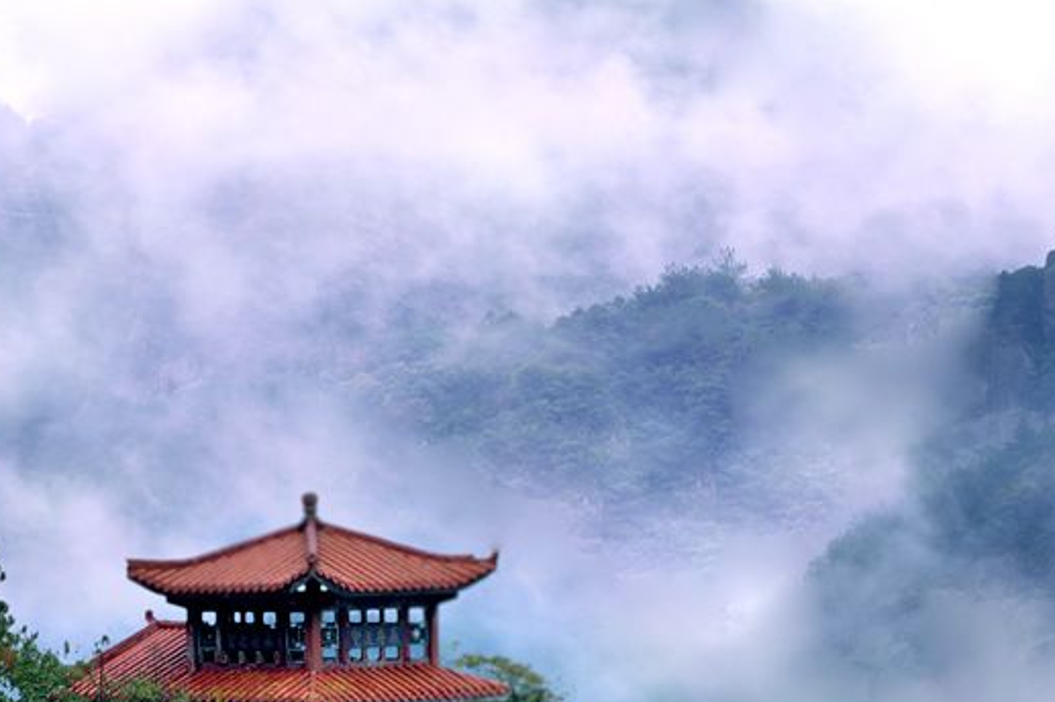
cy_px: 494
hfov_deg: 8.8
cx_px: 533
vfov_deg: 5.8
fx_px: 6882
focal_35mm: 235
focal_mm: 90
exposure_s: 1/180
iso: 200
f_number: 9.5
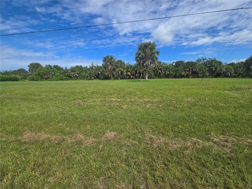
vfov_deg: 89.9
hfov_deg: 106.2
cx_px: 126
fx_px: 95
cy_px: 94
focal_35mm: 13
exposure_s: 1/3050
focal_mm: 2.2
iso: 50
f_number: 2.2
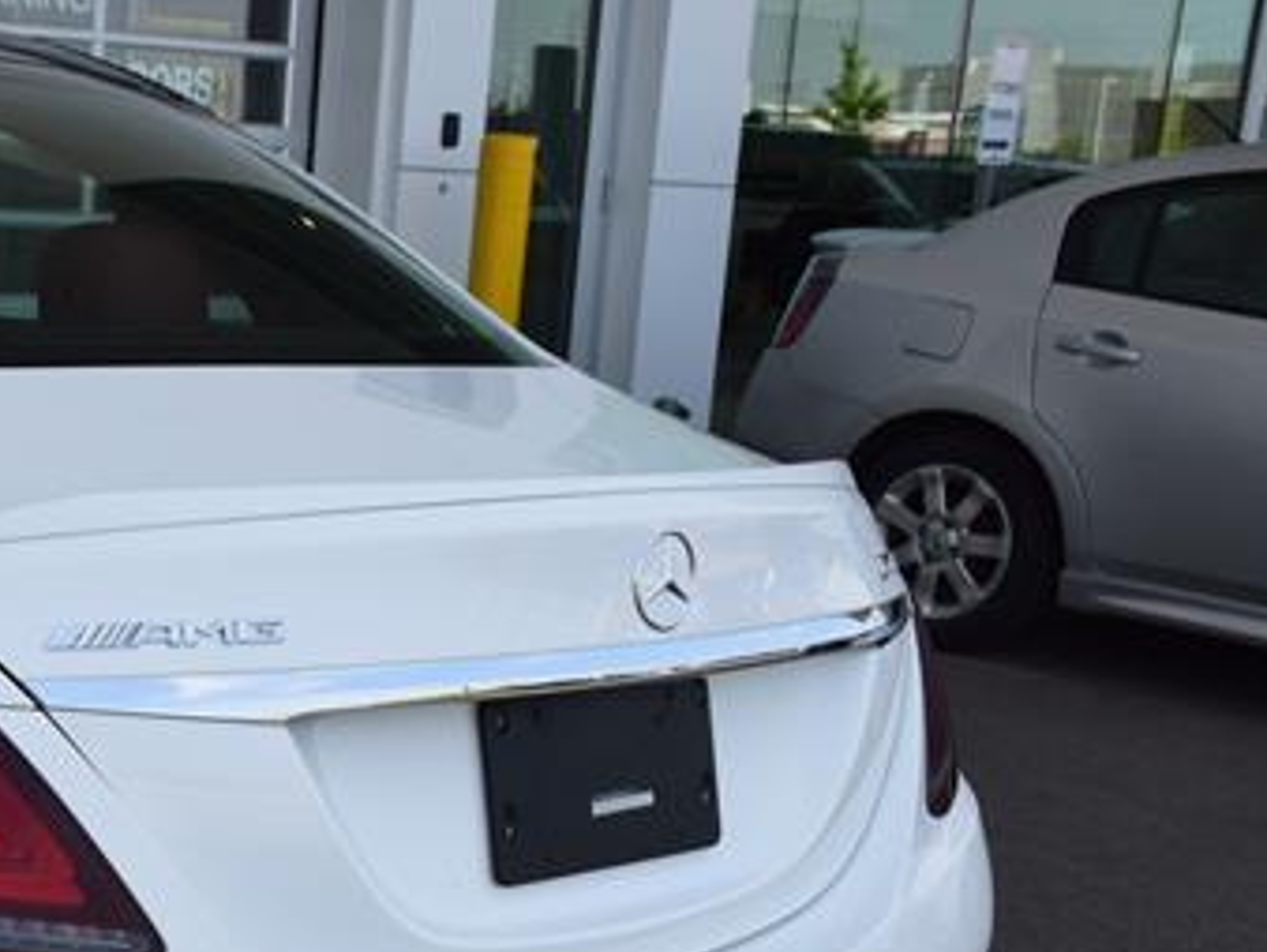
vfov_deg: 19.3
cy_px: 868
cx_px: -191
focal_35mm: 75
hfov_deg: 24.0
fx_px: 2747
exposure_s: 1/320
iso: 400
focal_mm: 22
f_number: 10
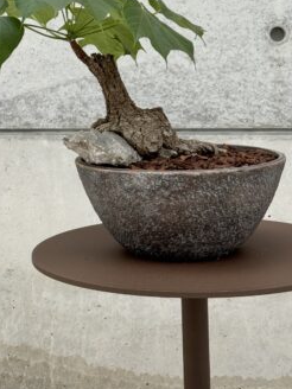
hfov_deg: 18.9
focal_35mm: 78
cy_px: 85
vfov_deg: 24.7
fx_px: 877
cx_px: 132
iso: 64
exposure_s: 1/1869
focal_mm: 6.76
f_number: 1.78
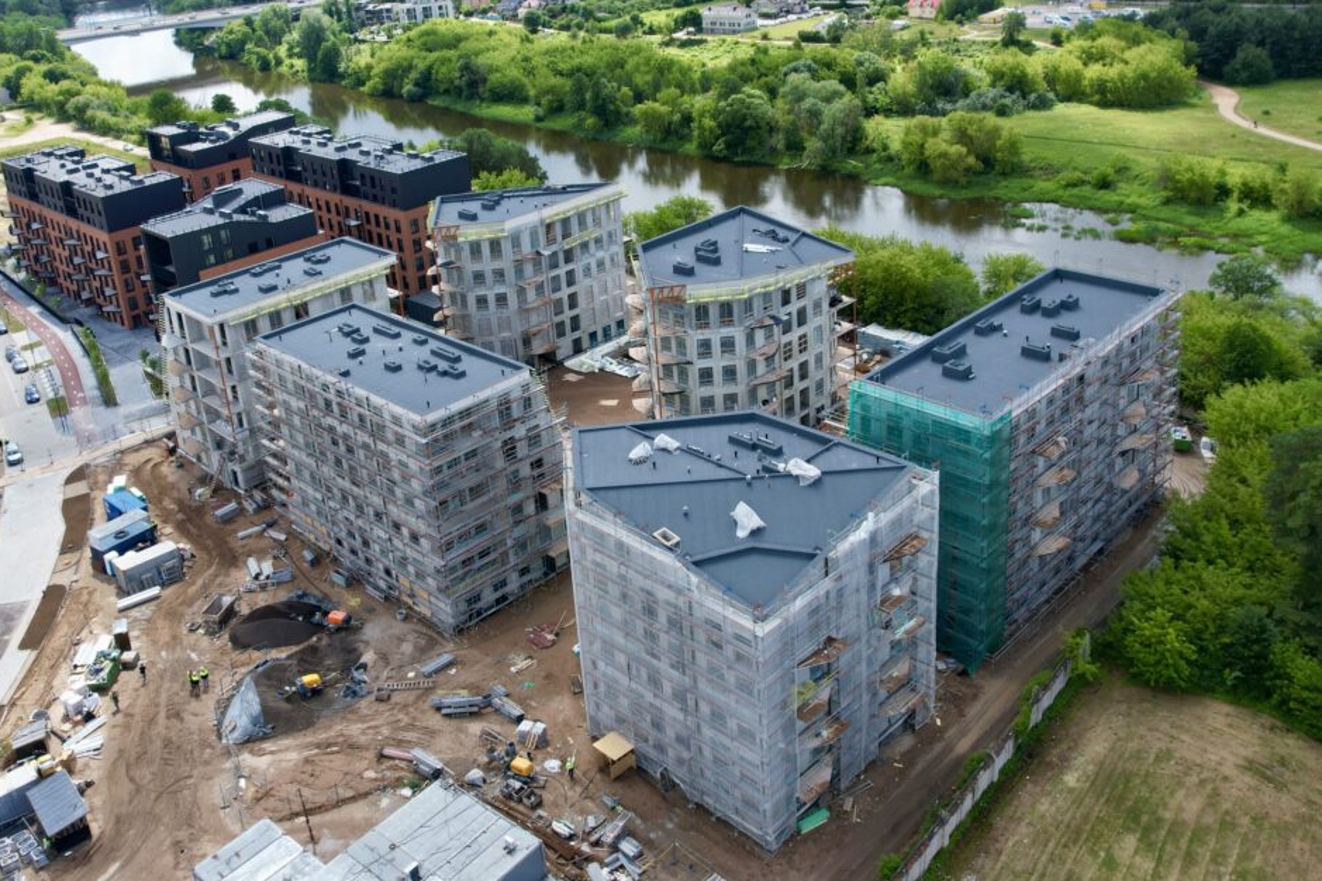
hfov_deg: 73.7
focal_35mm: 24
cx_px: 693
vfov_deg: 53.1
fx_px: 881
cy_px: 474
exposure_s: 1/1000
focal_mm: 8.38
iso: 100
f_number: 2.8
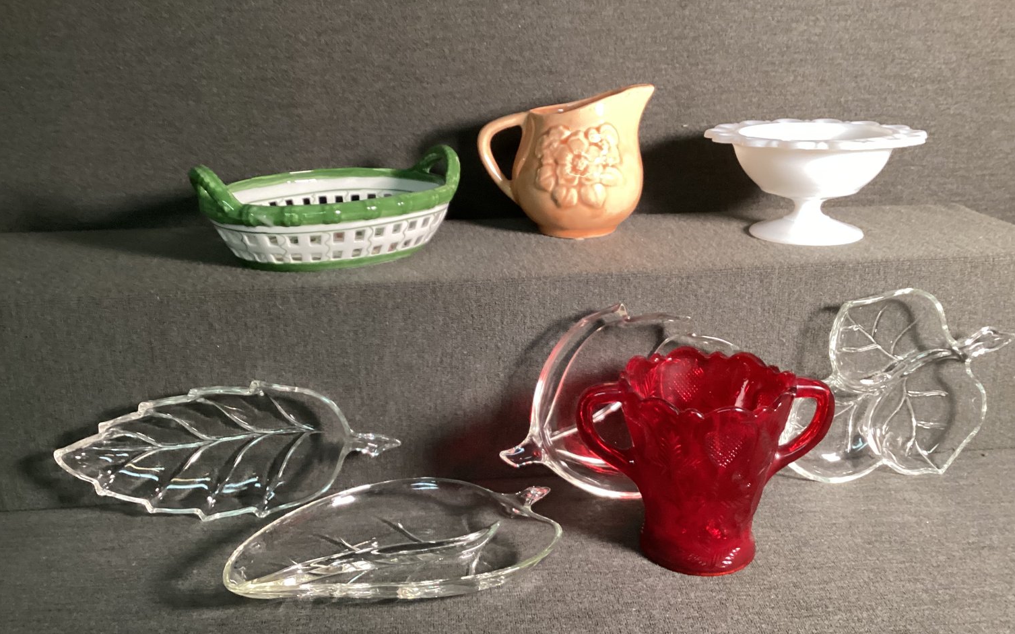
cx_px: 507
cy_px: 324
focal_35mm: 33
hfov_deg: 58.1
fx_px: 913
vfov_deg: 38.3
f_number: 2.4
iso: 320
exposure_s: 1/40
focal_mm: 3.3
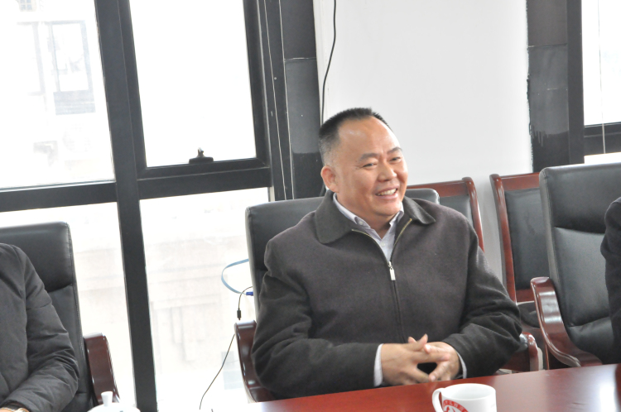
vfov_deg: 18.1
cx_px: 310
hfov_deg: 27.0
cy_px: 206
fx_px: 1292
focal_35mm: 75
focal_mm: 50
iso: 3200
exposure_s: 1/60
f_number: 8
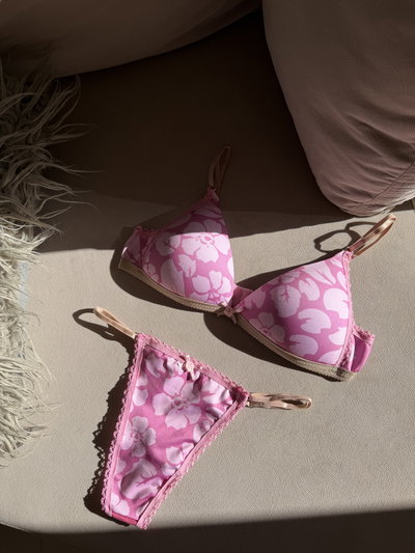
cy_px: 276
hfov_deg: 56.8
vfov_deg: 71.6
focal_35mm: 24
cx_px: 208
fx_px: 383
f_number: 1.78
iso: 80
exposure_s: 1/5714
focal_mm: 6.76
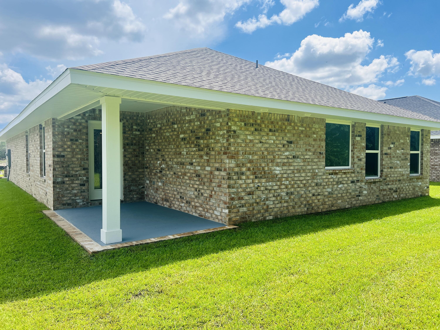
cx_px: 220
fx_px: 330
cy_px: 165
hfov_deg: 67.3
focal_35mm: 26
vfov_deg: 53.1
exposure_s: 1/2994
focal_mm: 5.7
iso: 50
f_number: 1.5
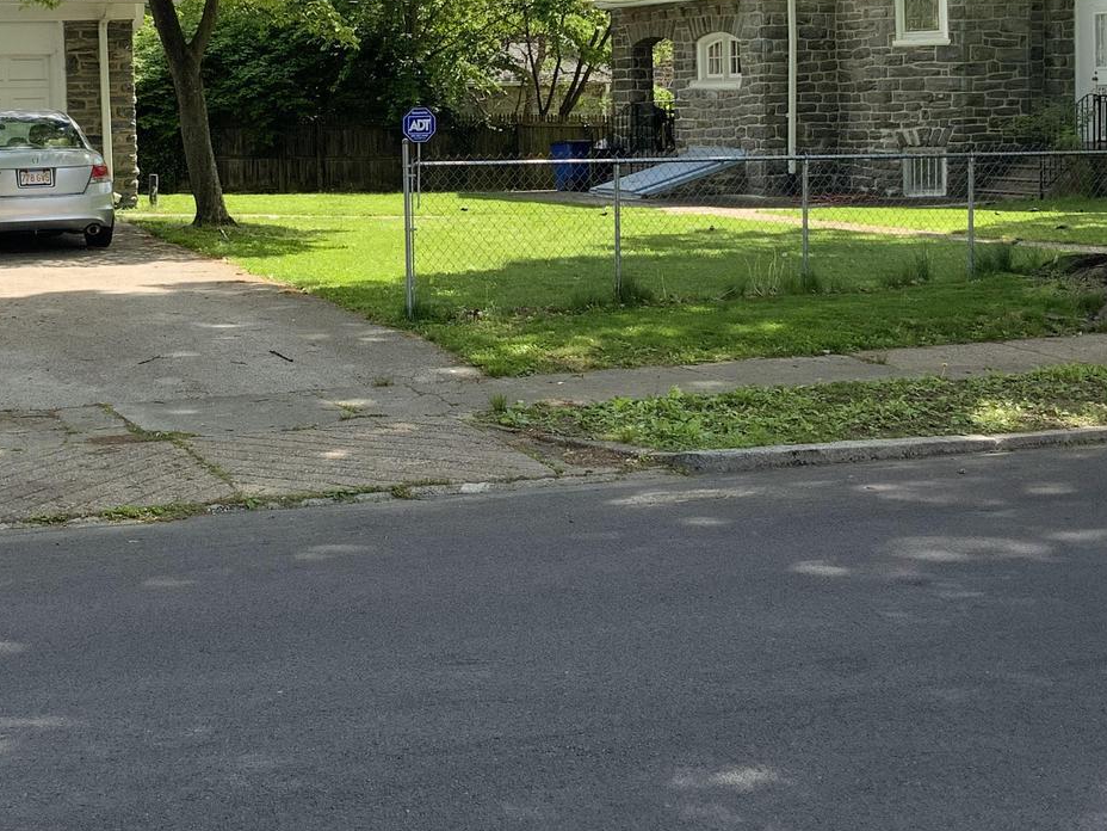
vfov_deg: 22.6
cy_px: 173
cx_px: 412
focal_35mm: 64
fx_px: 2047
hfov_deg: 30.1
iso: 16
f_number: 1.8
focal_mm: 3
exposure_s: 1/620
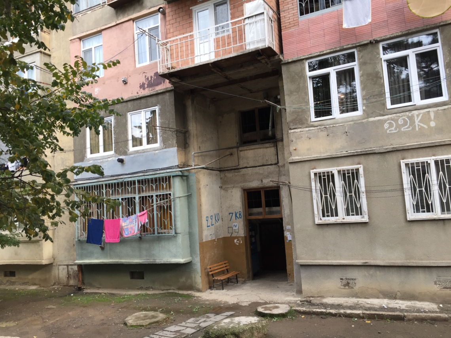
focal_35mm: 29
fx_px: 378
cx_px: 226
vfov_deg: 48.2
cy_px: 169
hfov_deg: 61.7
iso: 50
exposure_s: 1/100
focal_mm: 4.15
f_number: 2.2
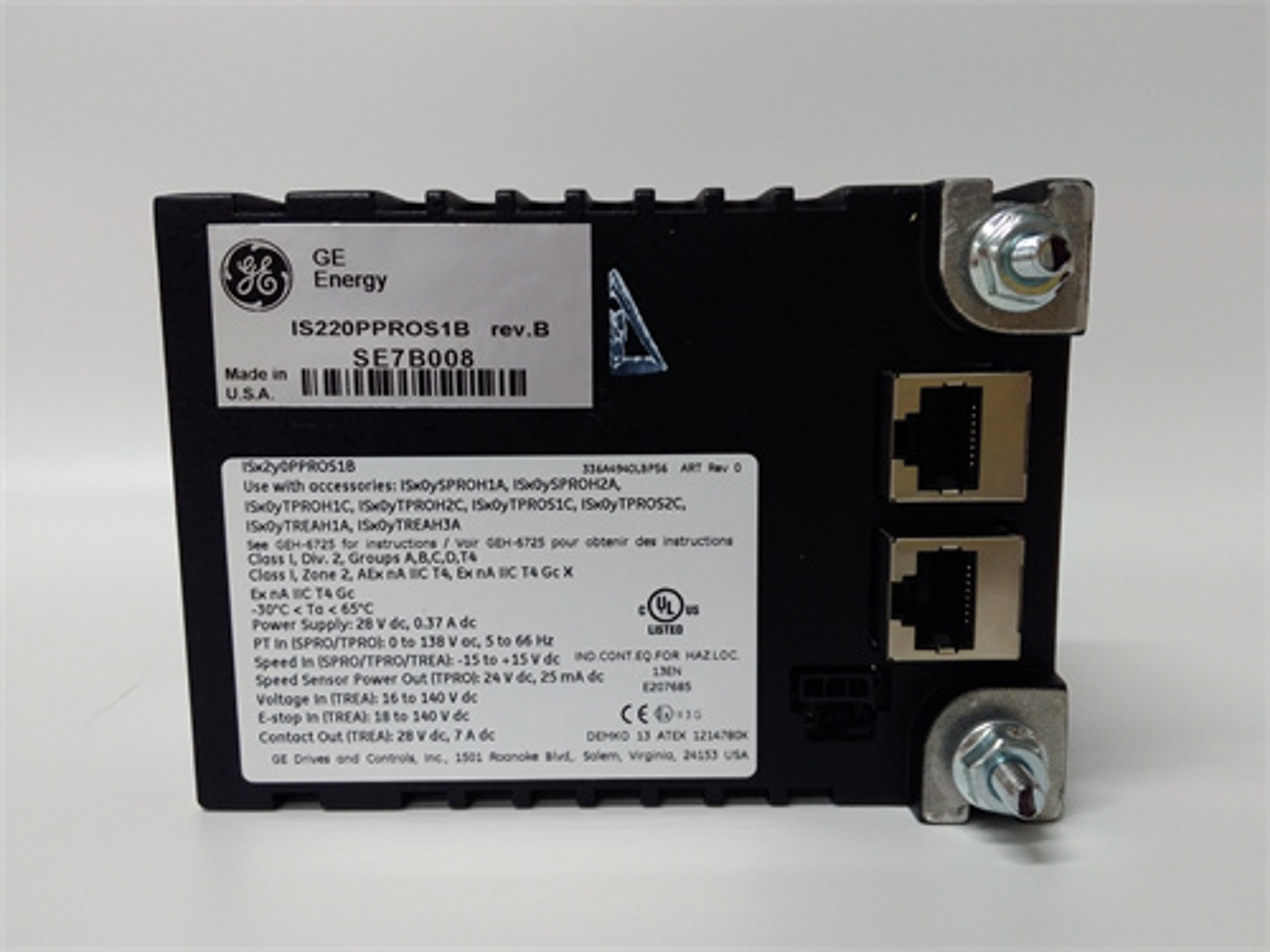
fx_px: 991
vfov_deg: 51.4
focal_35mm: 27
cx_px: 635
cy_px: 476
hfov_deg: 65.3
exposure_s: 1/33
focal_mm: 3.79
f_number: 2
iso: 194
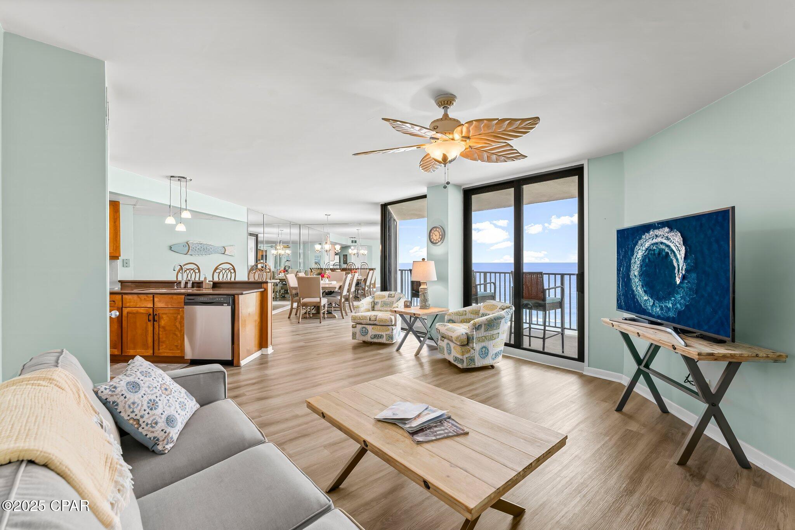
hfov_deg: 99.7
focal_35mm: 15
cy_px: 265
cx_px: 398
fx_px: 336
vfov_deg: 76.6
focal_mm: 15.2
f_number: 8
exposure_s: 1/8
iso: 400
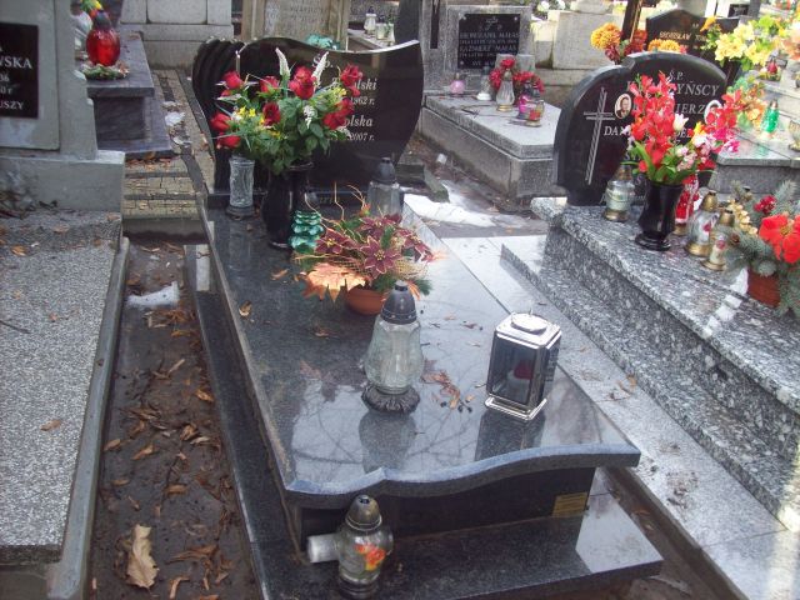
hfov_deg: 51.4
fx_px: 832
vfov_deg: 39.7
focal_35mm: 36
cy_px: 300
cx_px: 400
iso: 80
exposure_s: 1/78.3
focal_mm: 6
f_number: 2.7
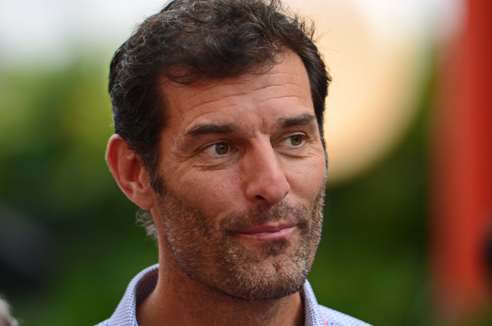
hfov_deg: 6.9
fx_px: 4092
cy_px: 163
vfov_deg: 4.6
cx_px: 246
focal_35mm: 300
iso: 360
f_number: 2.8
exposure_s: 1/1000
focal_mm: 200
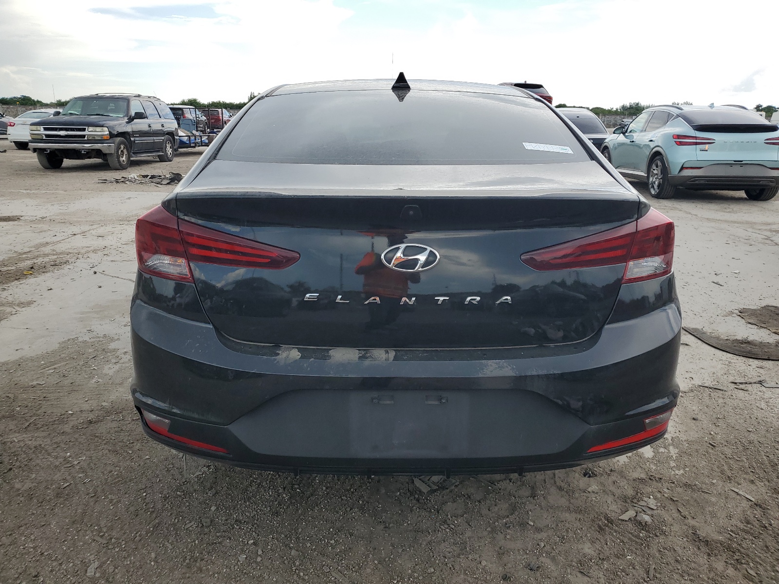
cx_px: 390
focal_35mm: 26
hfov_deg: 67.3
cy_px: 292
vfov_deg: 53.1
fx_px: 585
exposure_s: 1/1111
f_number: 1.5
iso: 50
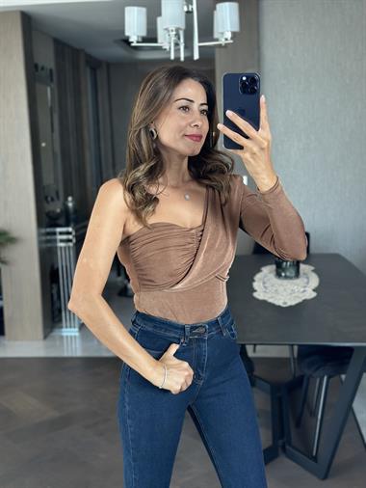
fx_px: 676
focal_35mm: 48
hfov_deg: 30.3
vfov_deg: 39.6
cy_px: 244
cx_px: 183
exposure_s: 1/93
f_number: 1.78
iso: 125
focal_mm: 6.86
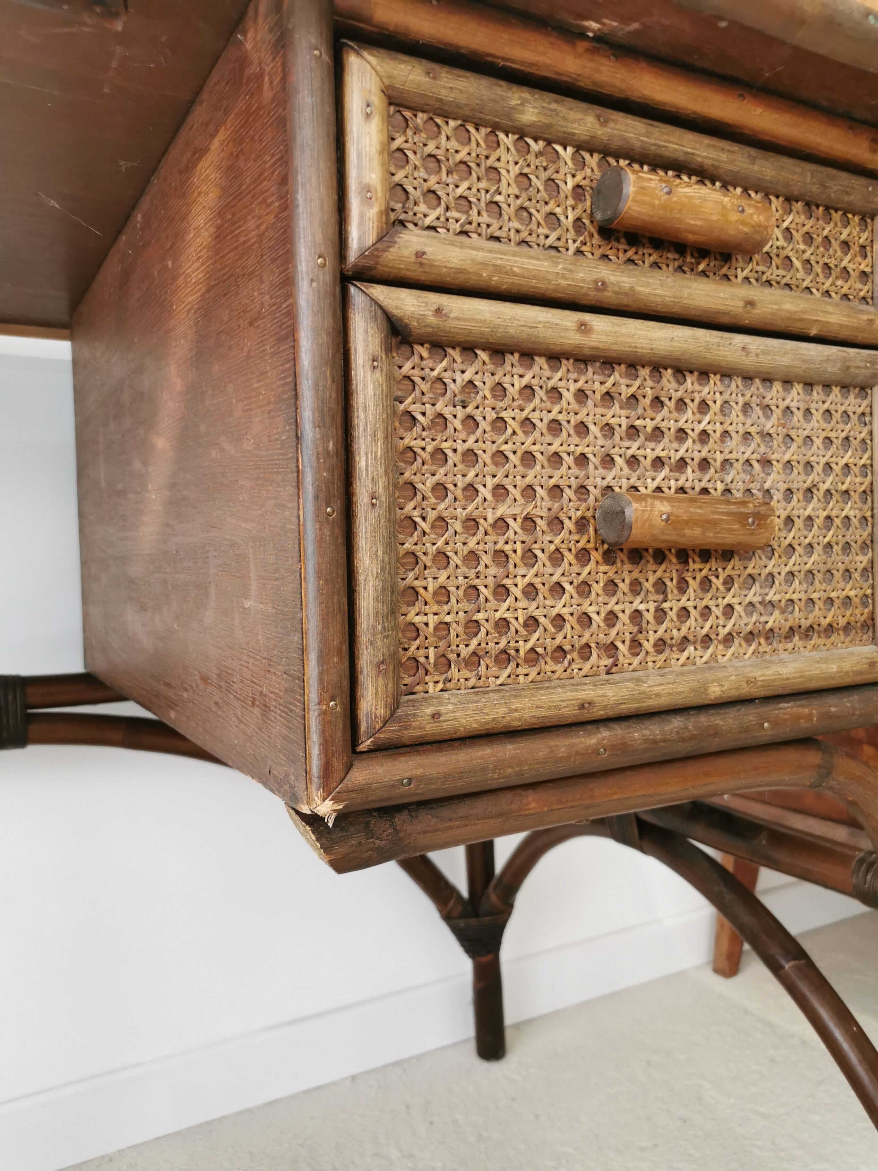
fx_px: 913
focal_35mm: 27
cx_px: 439
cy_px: 586
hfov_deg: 51.4
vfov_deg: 65.3
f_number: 1.8
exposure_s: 1/50
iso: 200
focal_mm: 5.58
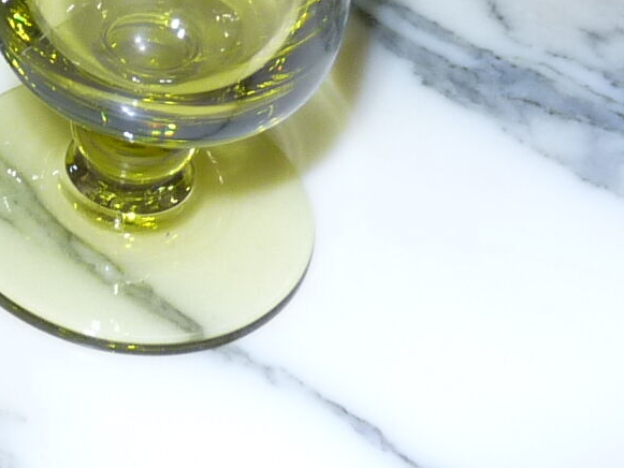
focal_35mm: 119
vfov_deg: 11.8
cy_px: -270
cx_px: -158
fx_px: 2146
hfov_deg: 15.8
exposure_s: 1/30
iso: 200
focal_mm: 4.8
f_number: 2.8
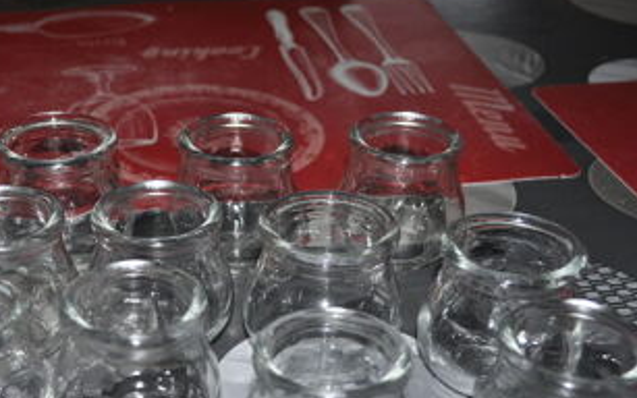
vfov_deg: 20.8
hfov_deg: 32.7
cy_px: 285
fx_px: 1077
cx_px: 210
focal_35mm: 62
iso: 500
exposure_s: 1/60
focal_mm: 26
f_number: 4.2
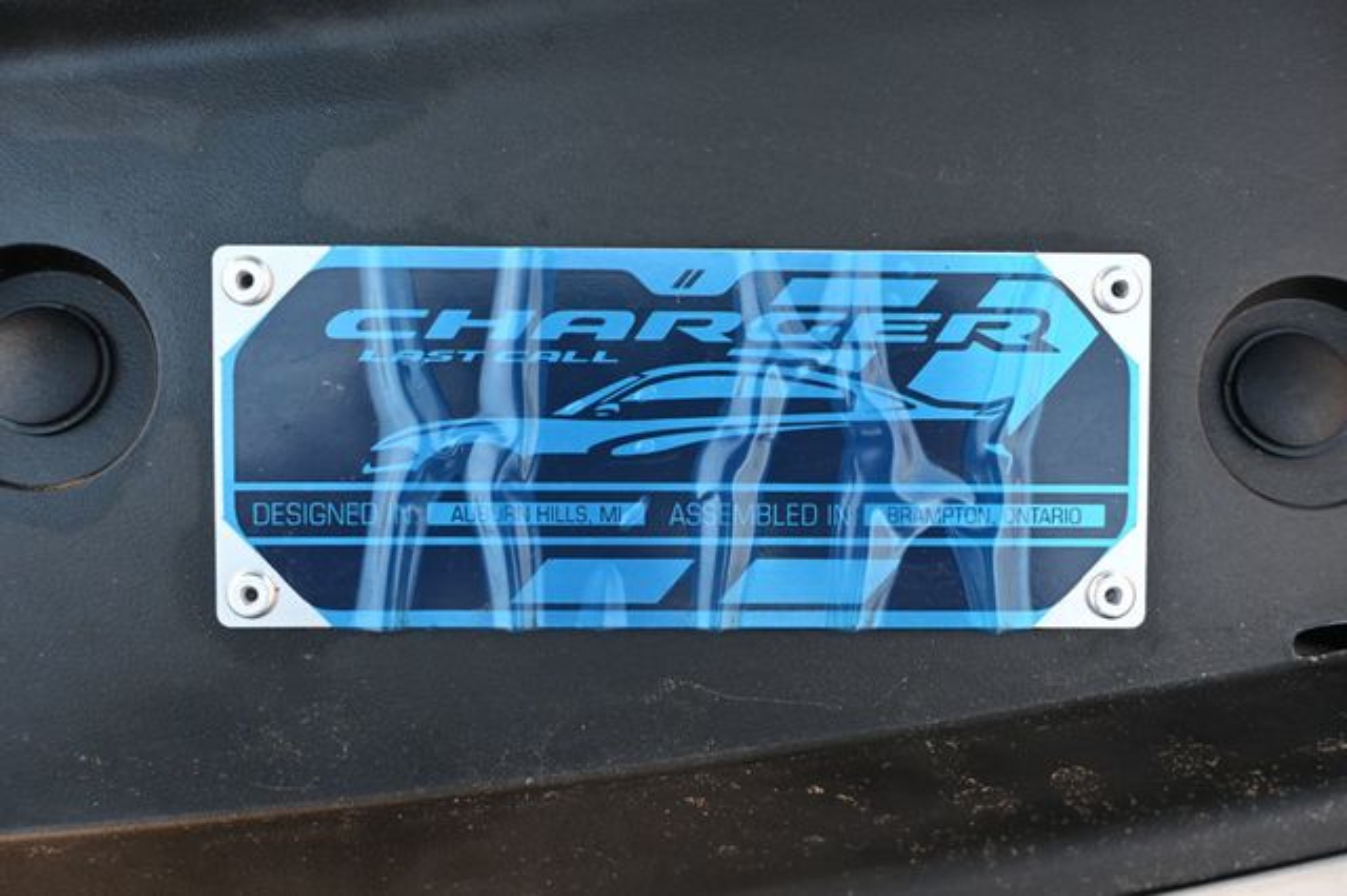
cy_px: 448
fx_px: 1206
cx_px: 674
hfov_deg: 58.4
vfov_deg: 40.8
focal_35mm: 32
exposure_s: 1/125
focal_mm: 21.5
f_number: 4
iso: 1000
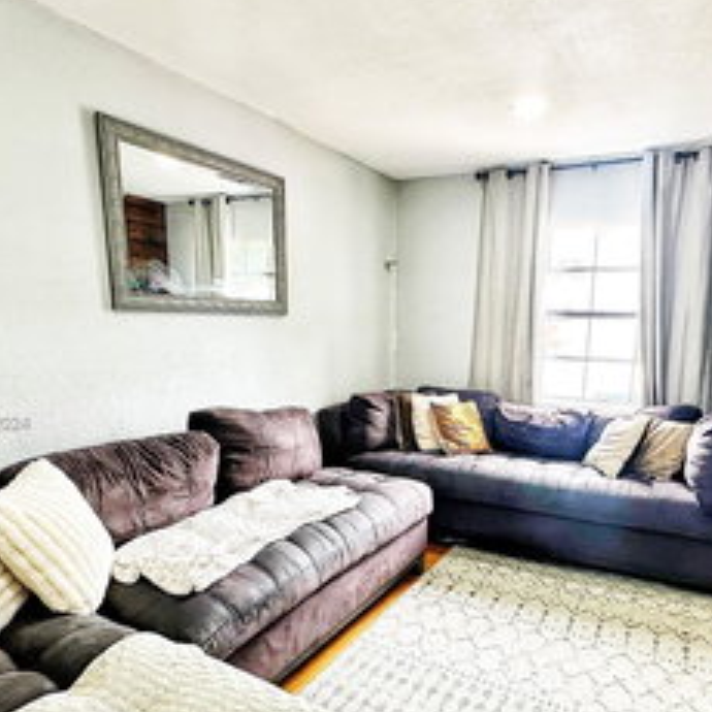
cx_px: 426
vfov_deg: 66.7
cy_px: 424
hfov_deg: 66.6
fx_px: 535
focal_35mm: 23
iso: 160
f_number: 2.2
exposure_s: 1/60
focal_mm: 2.22
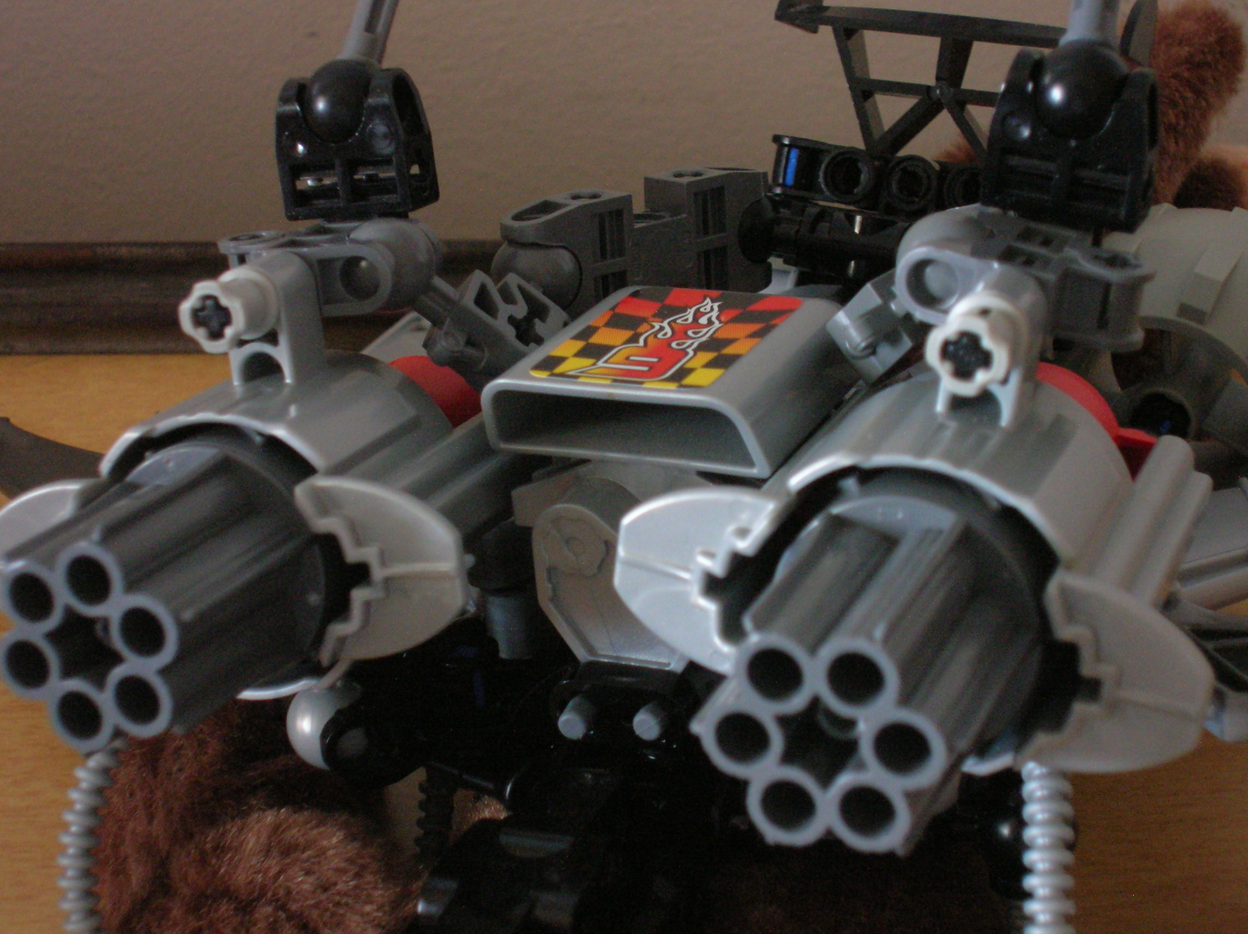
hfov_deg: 27.8
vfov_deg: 21.0
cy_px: 467
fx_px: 2522
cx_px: 624
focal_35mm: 70
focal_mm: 11.7
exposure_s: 2
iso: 200
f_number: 3.9
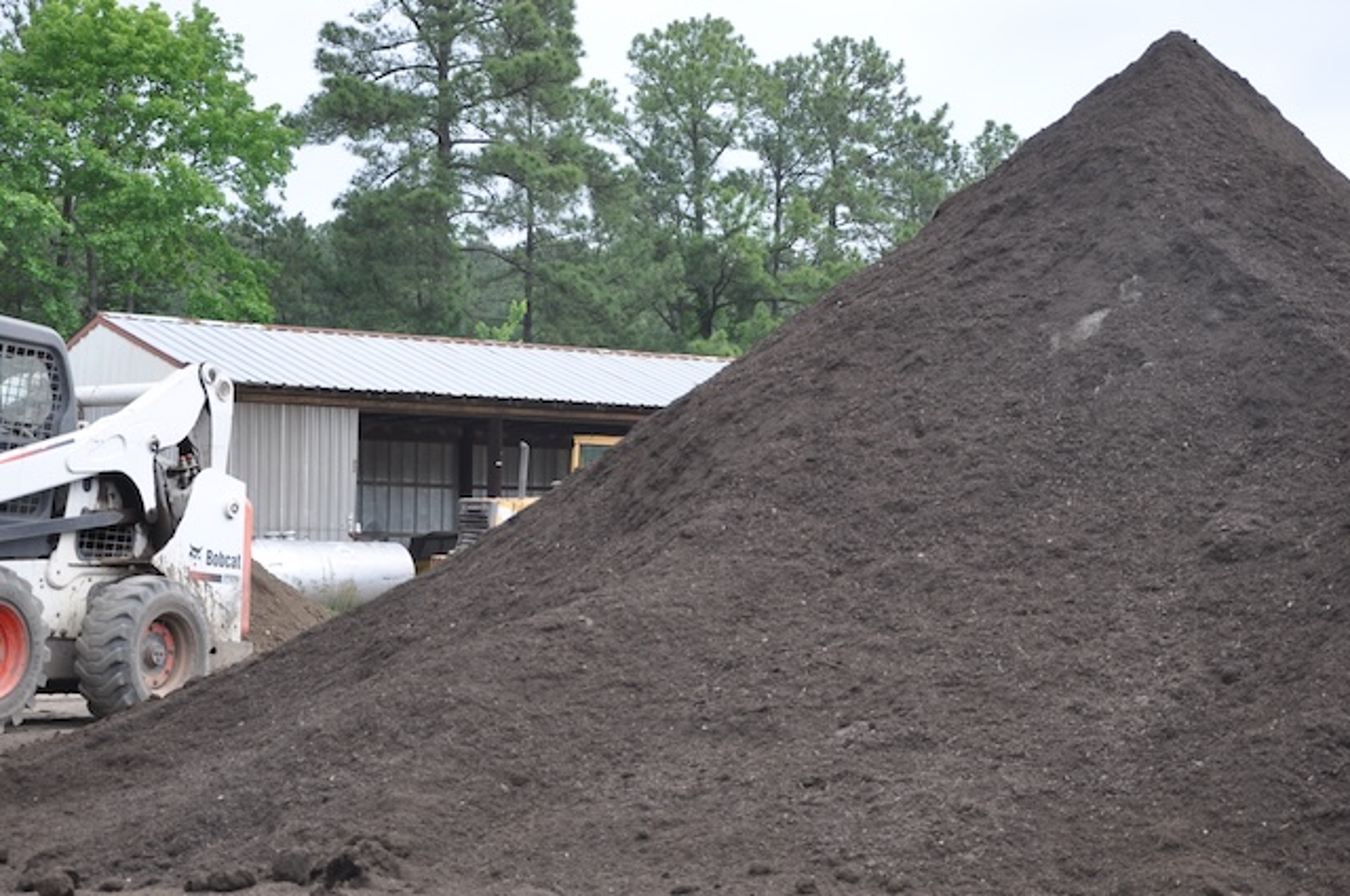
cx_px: 675
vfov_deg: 18.9
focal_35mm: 72
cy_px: 448
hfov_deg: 28.1
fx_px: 2697
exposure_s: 1/160
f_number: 6.3
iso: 200
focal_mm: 48
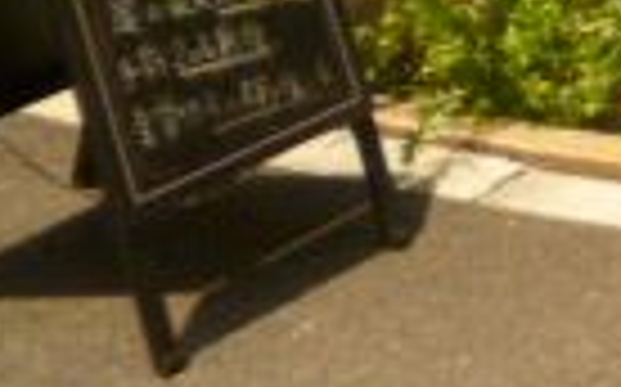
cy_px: -639
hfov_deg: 12.5
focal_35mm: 138
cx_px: 1408
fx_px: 2334
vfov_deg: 8.4
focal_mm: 5
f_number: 9
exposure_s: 1/250
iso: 320
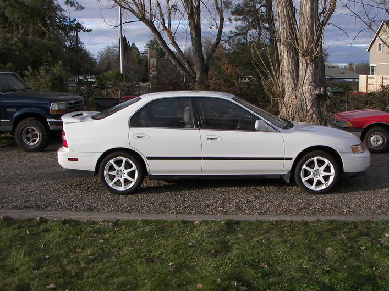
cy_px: 141
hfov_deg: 43.8
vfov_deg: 33.6
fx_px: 483
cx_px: 205
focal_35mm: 43
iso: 50
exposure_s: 1/320
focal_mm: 6.3
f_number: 2.8
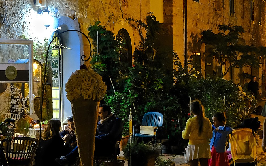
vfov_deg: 15.2
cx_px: 181
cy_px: 76
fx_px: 623
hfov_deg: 23.9
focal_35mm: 86
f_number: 4.5
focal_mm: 22.3
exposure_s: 1/30
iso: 6400
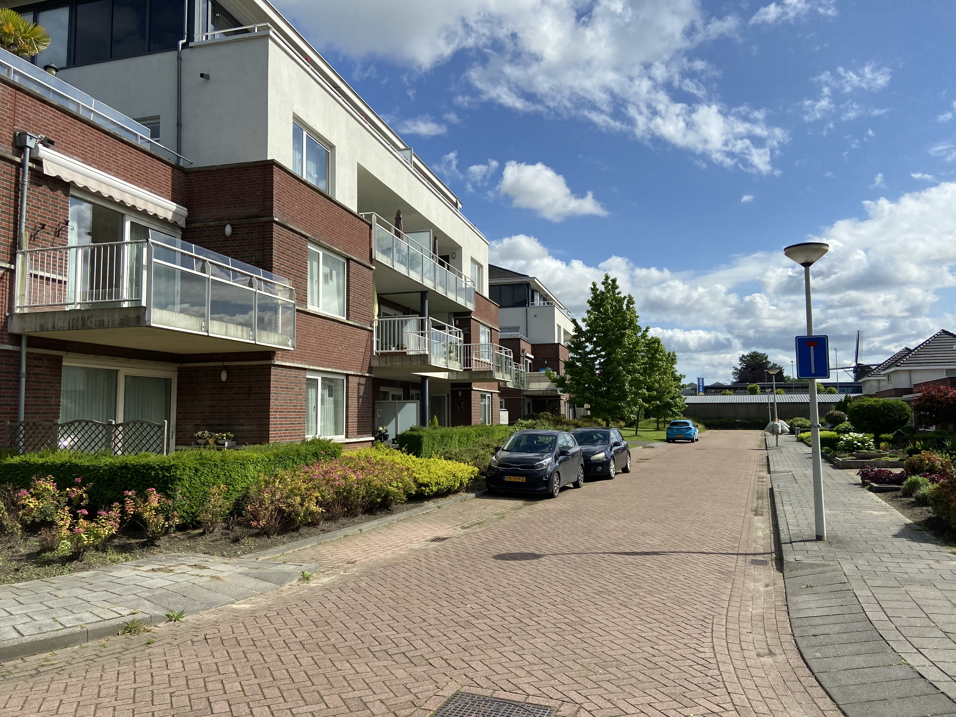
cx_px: 478
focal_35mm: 26
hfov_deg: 67.3
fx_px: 718
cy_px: 358
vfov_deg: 53.1
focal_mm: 4.25
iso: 32
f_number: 1.8
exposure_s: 1/4115
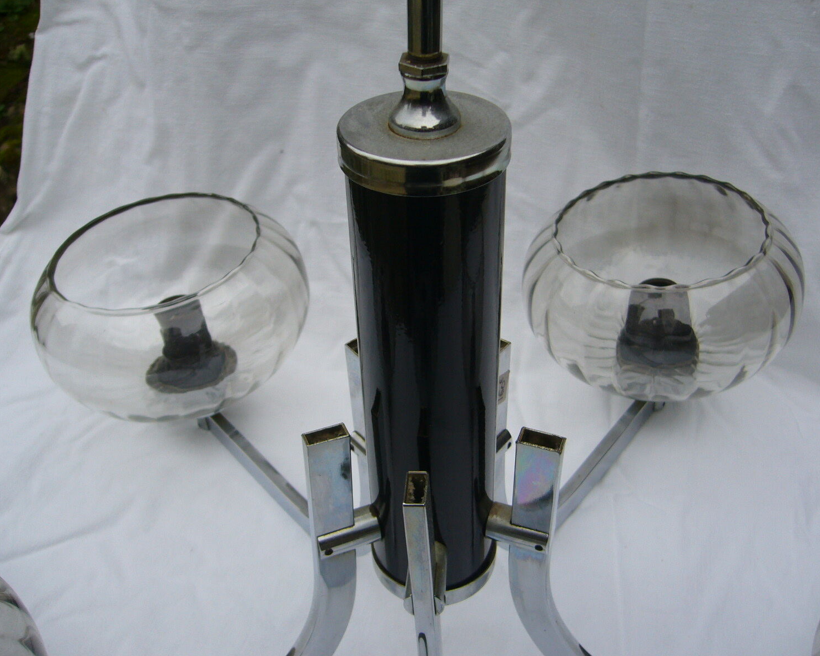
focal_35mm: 37
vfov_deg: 40.1
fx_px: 898
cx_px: 425
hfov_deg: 49.1
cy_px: 331
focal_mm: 5.8
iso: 80
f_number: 2.8
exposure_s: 1/80
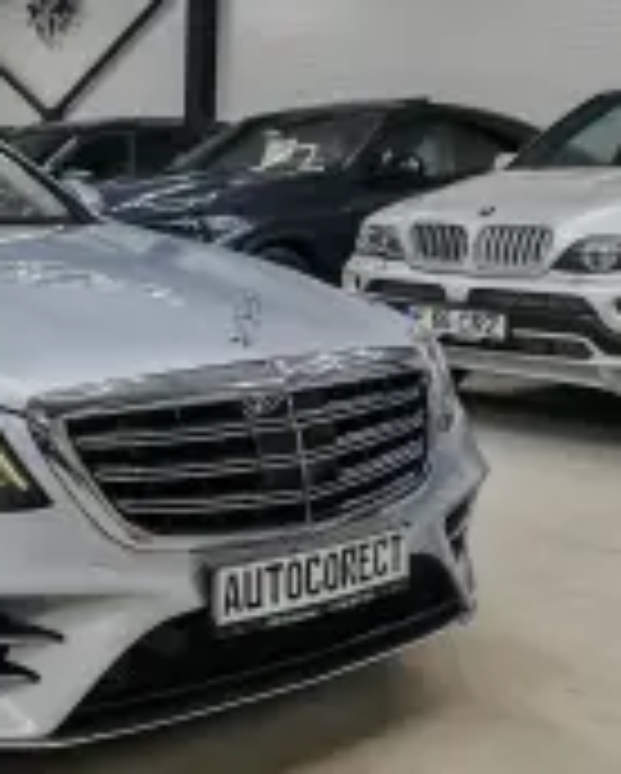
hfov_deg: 26.6
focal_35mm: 53
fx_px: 1215
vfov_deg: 35.2
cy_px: 302
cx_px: -45
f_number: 1.6
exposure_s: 1/100
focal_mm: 5.4
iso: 80
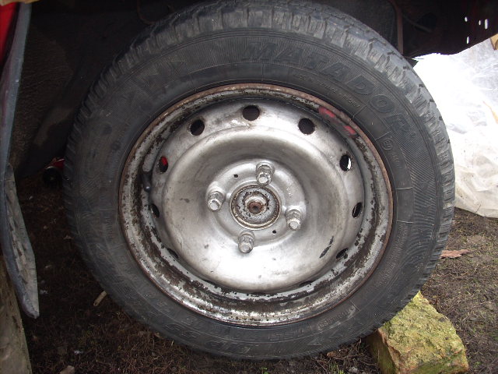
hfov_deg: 50.1
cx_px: 249
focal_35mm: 37
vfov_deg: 38.7
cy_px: 187
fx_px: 532
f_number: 2.8
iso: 64
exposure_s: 1/30
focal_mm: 6.2
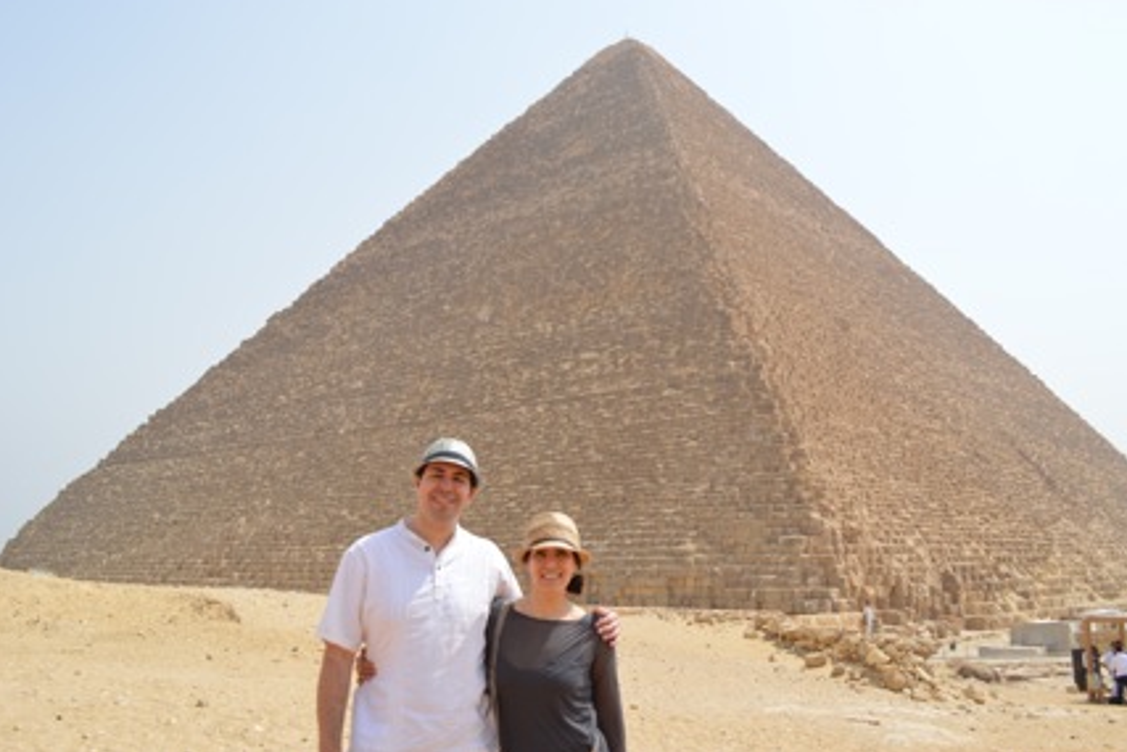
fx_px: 1065
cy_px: 373
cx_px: 570
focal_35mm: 34
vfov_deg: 38.9
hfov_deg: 55.8
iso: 100
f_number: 8
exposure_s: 1/250
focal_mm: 22
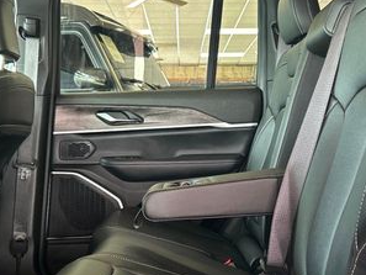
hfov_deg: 34.2
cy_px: 133
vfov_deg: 26.1
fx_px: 592
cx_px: 149
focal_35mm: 56
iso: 250
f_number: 1.5
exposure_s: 1/60
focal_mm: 5.7
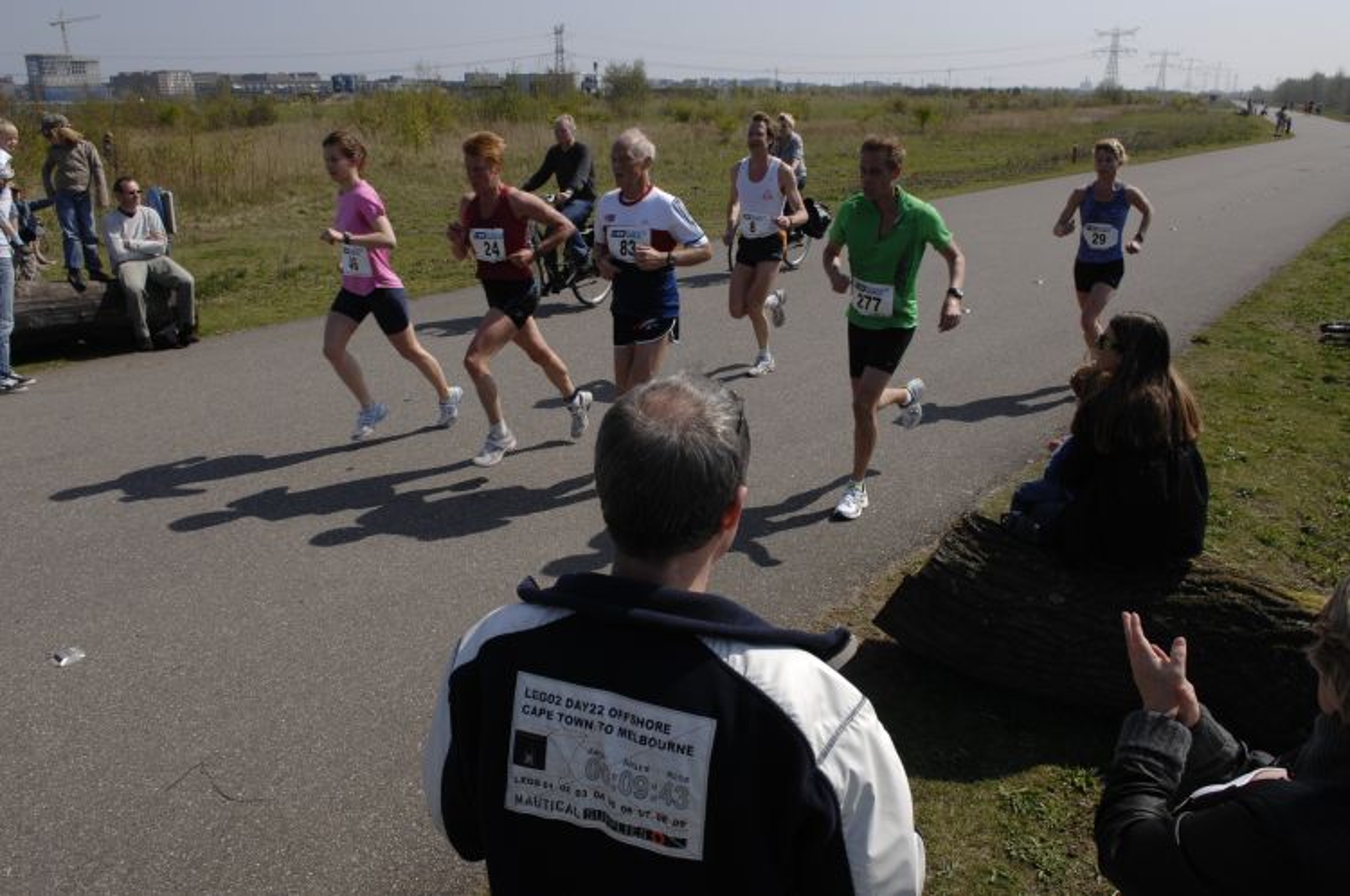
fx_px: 955
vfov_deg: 50.3
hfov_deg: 70.5
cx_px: 675
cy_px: 448
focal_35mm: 26
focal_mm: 17
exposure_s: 1/320
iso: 100
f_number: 8
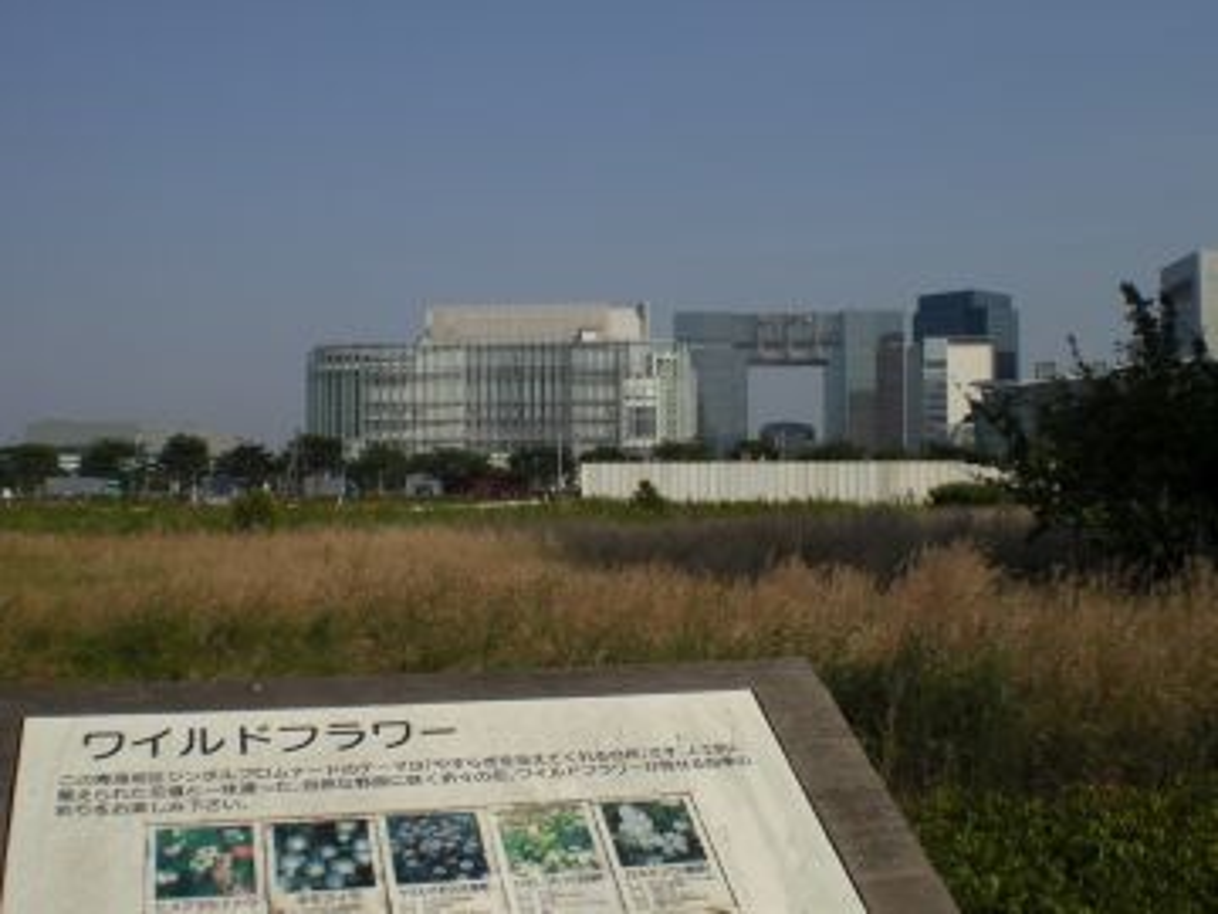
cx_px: 609
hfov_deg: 49.0
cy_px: 457
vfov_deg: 37.7
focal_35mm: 38
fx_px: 1337
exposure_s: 1/640
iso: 50
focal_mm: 6.3
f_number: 4.4
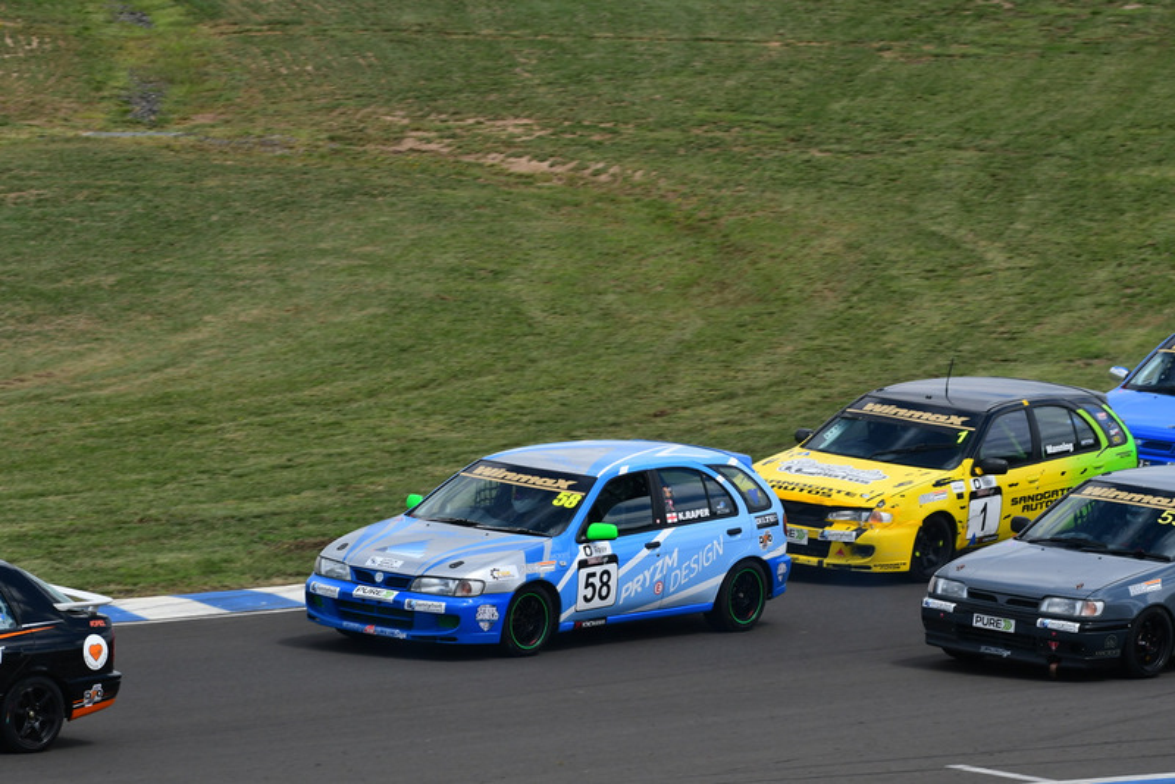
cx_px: 588
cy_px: 392
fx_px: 12243
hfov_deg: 5.5
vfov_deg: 3.7
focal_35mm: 375
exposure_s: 1/640
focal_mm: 250
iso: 320
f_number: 10
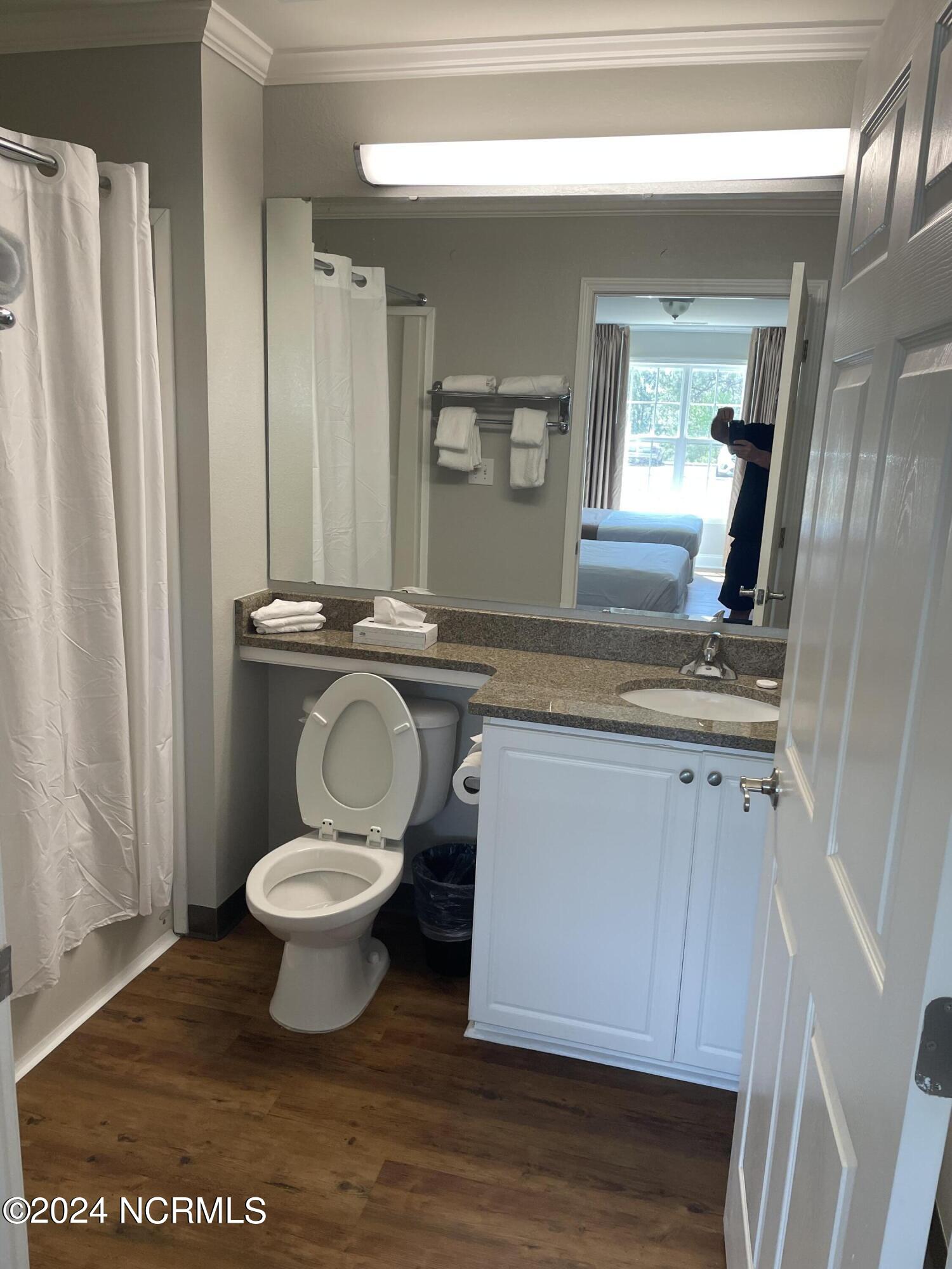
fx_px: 953
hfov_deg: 53.1
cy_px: 634
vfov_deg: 67.3
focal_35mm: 26
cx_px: 476
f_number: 1.6
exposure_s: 1/120
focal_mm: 4.2
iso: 125
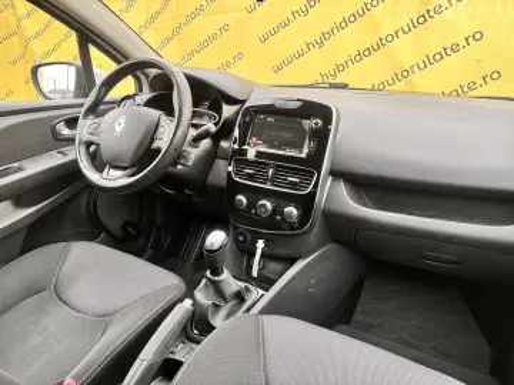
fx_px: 386
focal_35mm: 26
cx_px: 257
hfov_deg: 67.3
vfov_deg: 53.1
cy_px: 192
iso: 125
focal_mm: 5.96
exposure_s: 1/81
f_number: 1.6
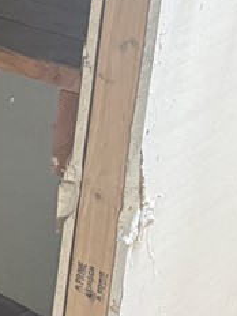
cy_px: -97
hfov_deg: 11.0
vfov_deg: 17.4
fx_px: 968
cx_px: -390
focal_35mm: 106
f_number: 1.78
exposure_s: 1/42
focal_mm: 6.76
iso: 800
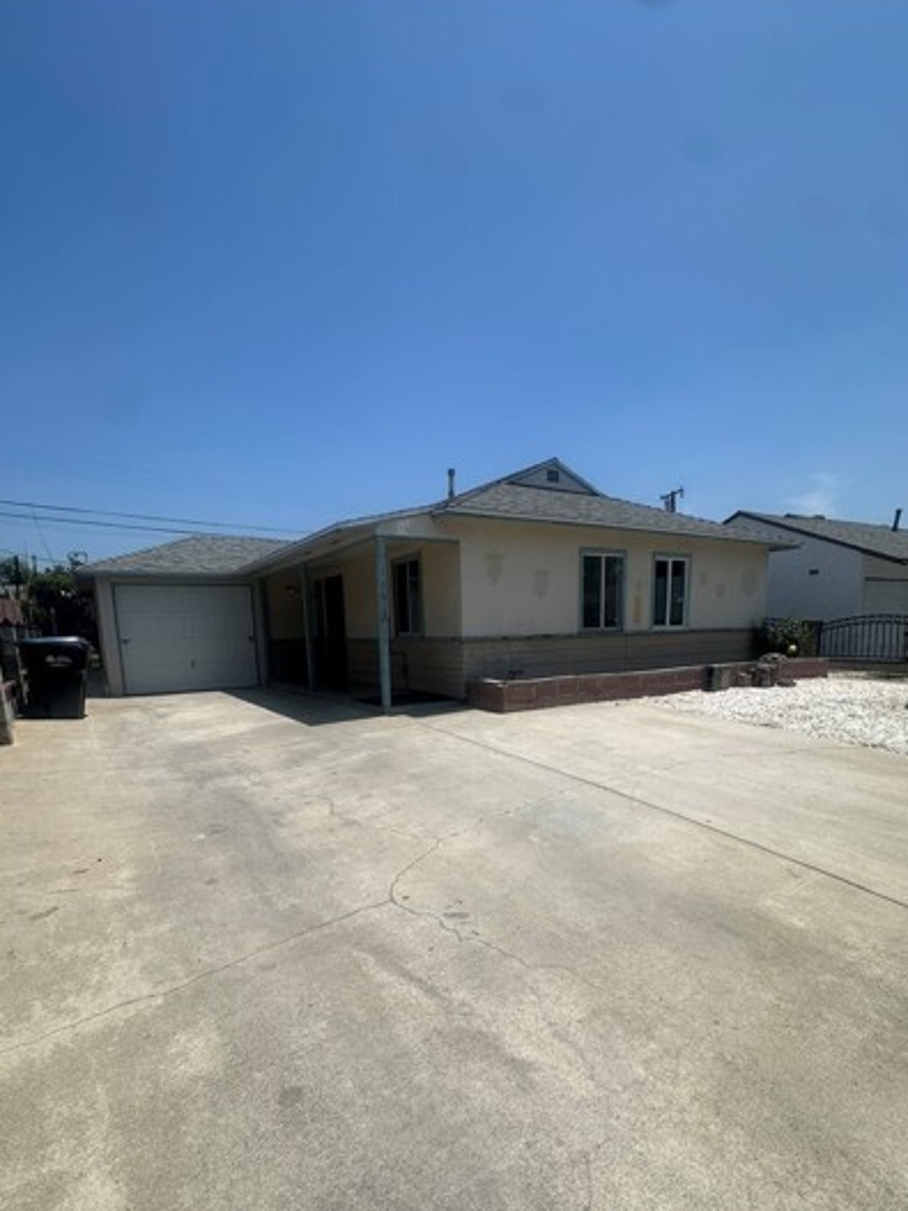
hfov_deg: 74.7
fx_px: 595
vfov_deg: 89.8
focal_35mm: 17
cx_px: 464
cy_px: 728
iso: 50
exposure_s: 1/4292
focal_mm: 2.22
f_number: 2.2
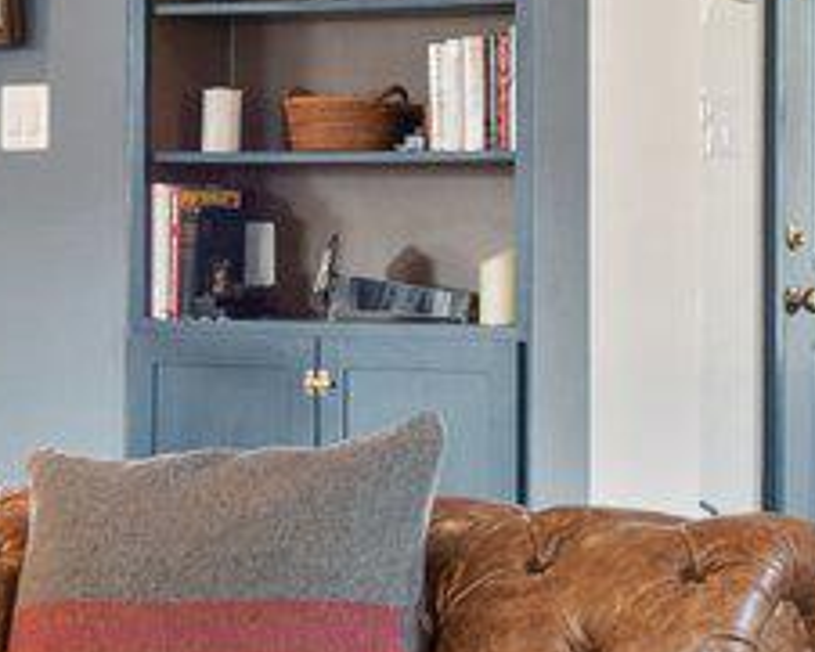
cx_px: 642
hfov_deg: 14.1
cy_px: 211
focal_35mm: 136
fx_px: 3282
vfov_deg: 11.3
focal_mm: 16
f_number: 8
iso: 500
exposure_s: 1/3
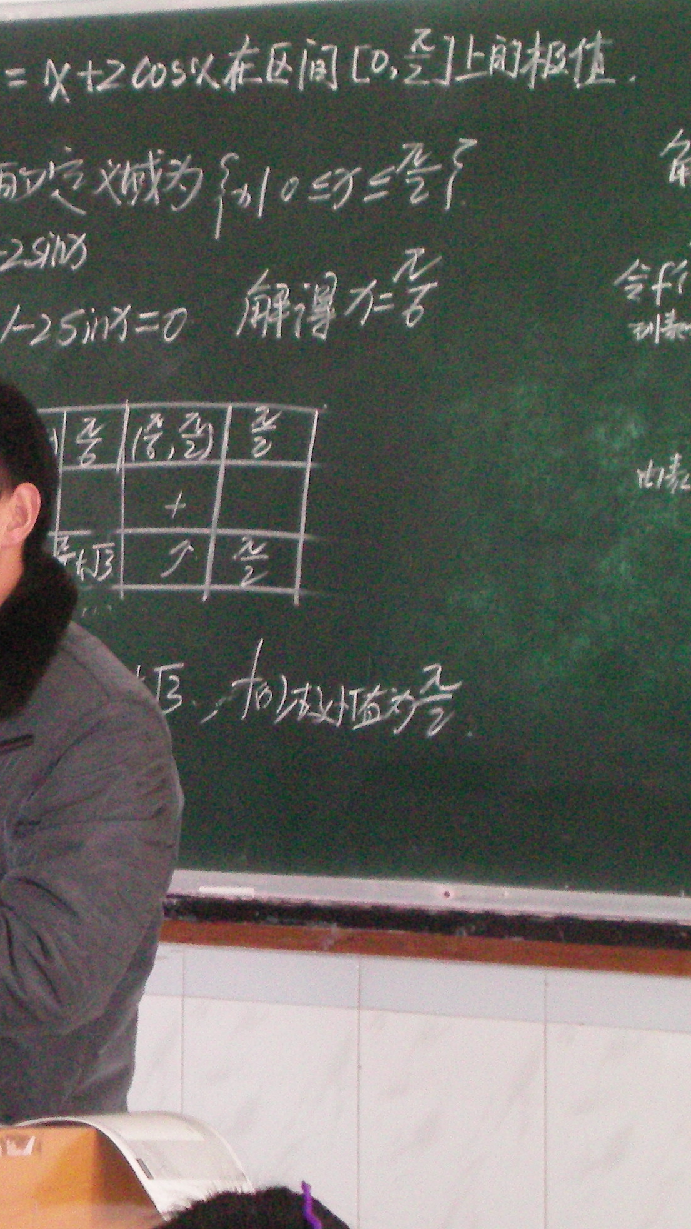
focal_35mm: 123
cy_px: 618
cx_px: -159
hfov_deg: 9.7
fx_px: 4006
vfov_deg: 17.4
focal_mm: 11.3
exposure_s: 1/80
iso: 400
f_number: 4.4
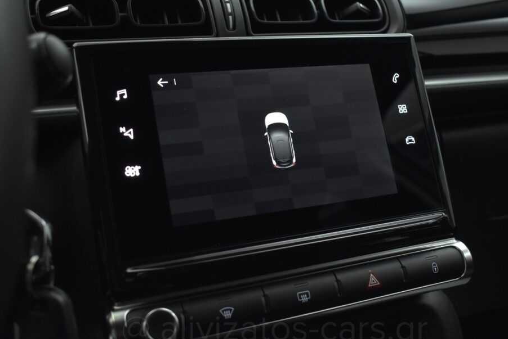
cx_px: 274
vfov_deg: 31.5
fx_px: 601
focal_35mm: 43
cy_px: 165
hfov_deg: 45.8
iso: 1600
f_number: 4
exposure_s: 1/125
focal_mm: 25
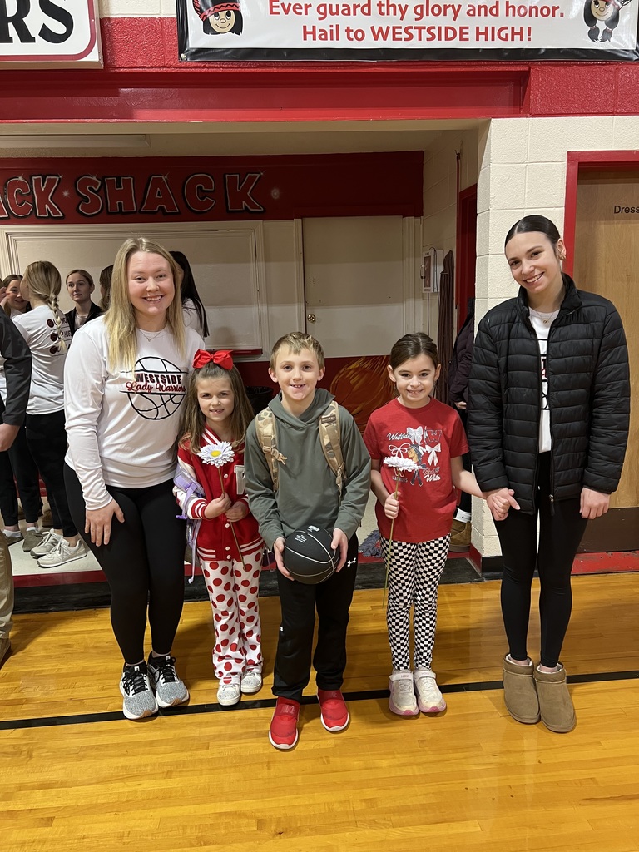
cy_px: 426
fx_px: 640
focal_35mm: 26
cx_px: 320
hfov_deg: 53.1
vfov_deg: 67.3
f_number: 1.5
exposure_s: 1/60
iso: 200
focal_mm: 5.7
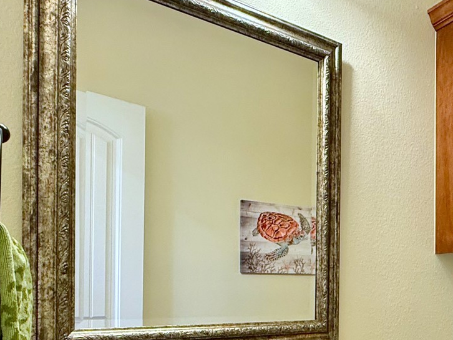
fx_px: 484
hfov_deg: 45.7
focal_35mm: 37
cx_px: 401
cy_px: 290
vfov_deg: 36.8
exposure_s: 1/60
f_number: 2.2
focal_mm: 2.22
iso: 320
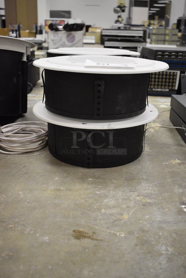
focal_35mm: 34
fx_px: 267
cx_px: 93
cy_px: 139
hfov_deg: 38.4
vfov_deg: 55.1
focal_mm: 23
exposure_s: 1/125
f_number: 3.8
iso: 2000
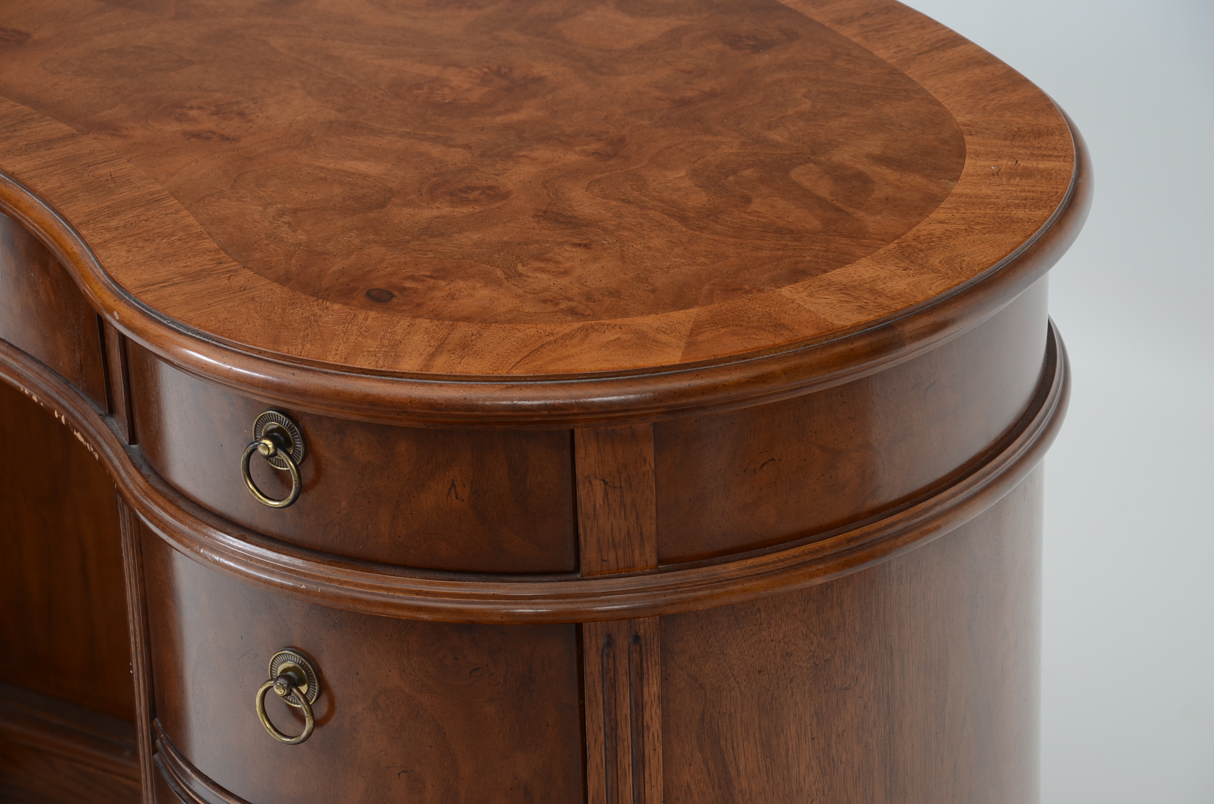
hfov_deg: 18.2
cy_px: 402
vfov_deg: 12.1
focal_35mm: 112
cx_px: 607
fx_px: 3786
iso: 200
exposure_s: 1/100
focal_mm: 75
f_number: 6.3
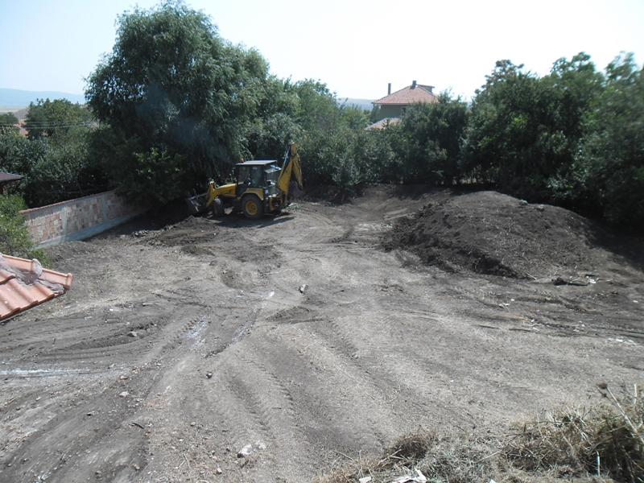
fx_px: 502
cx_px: 322
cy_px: 242
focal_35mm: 27
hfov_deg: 65.3
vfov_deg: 51.4
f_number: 3.5
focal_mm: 4.9
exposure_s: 1/558
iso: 80
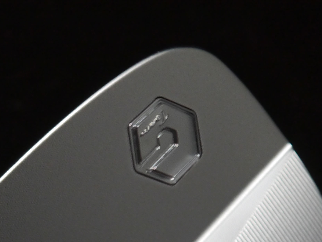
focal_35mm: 201
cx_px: -33
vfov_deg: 7.3
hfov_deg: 9.7
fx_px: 1870
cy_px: 321
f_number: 5.3
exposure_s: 1/40
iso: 800
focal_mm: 36
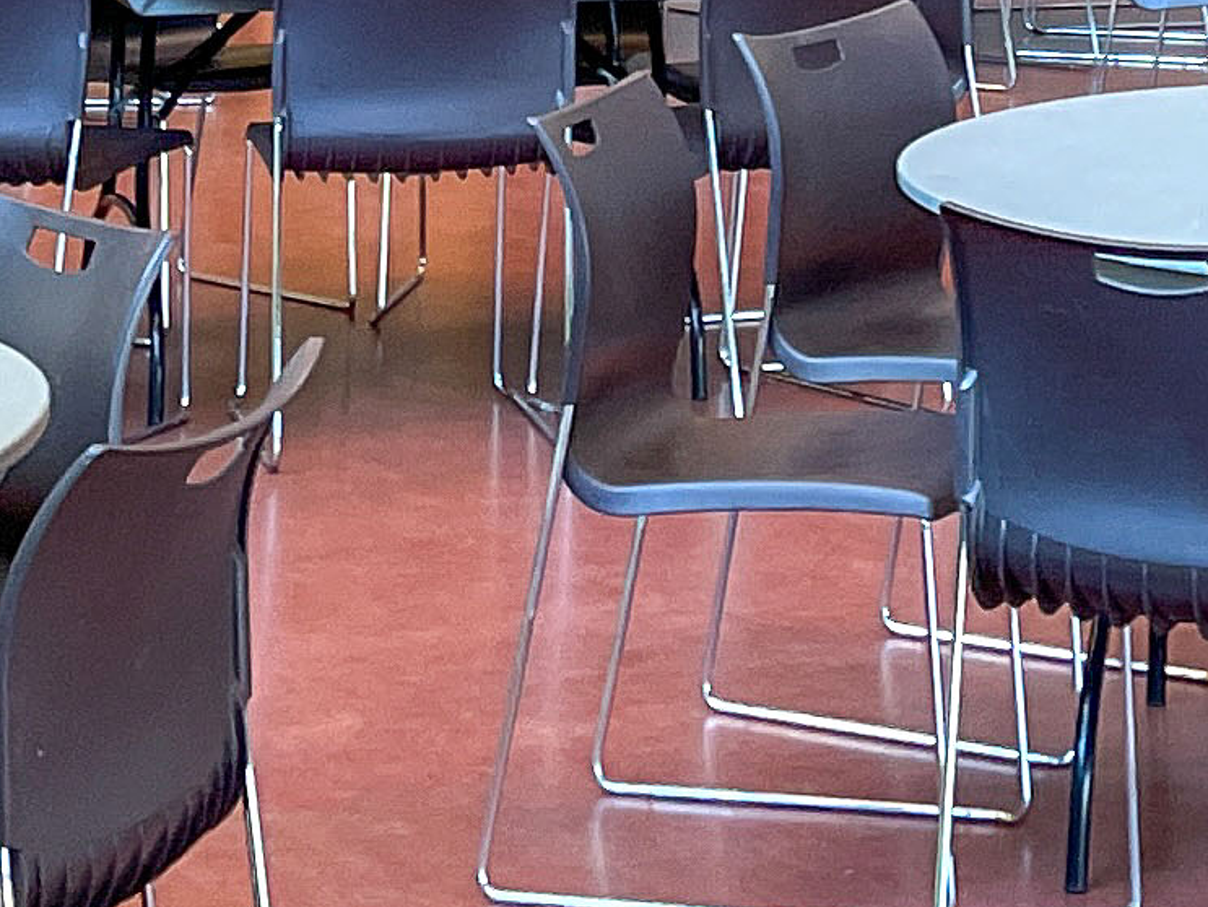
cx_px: 936
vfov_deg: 9.1
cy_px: -1539
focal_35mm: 141
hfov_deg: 13.9
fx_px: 4923
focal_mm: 4.2
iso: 125
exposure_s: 1/120
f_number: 1.6
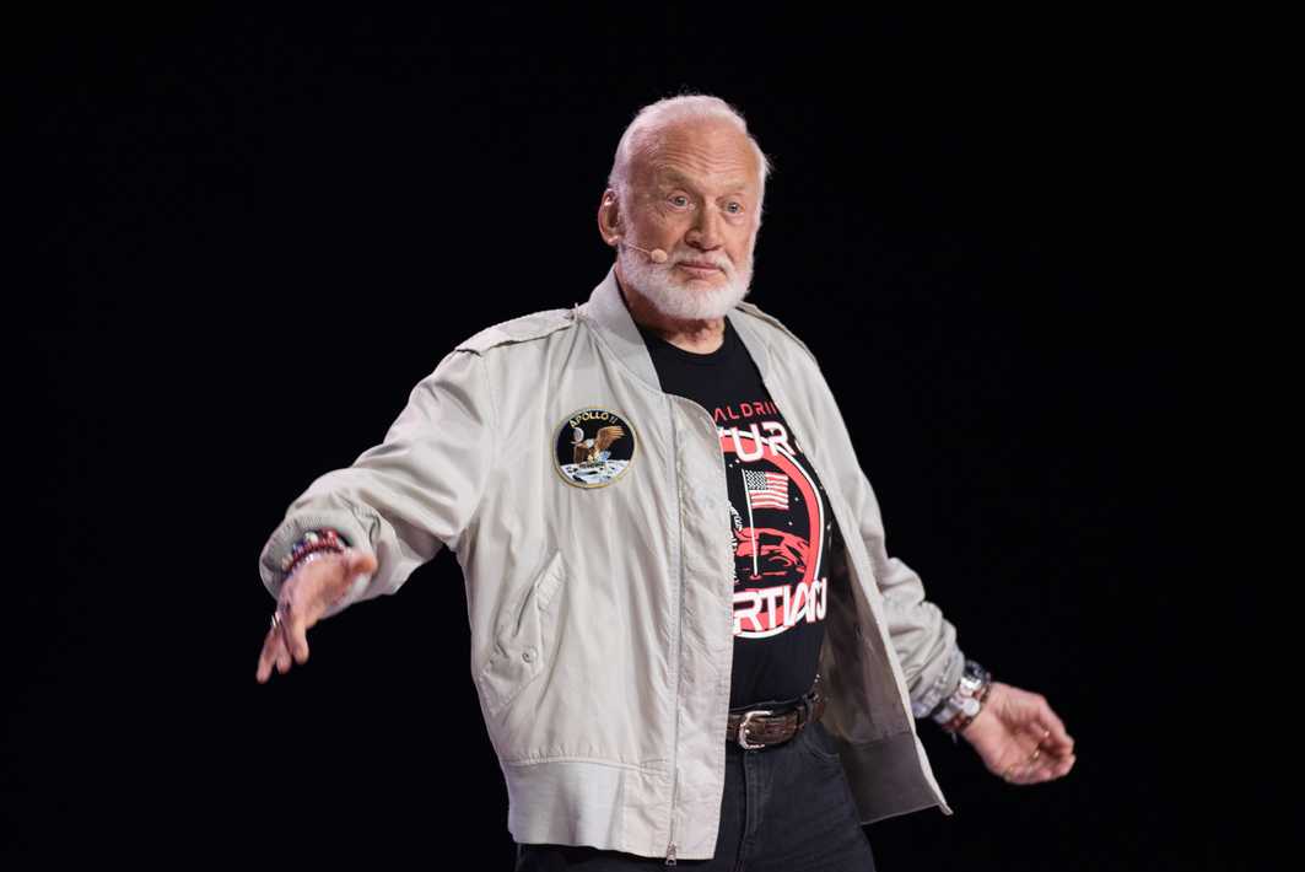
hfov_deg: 6.5
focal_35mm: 316
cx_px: 686
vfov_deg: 4.4
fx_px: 11461
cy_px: 436
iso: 1250
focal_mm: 300
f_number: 4
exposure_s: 1/250
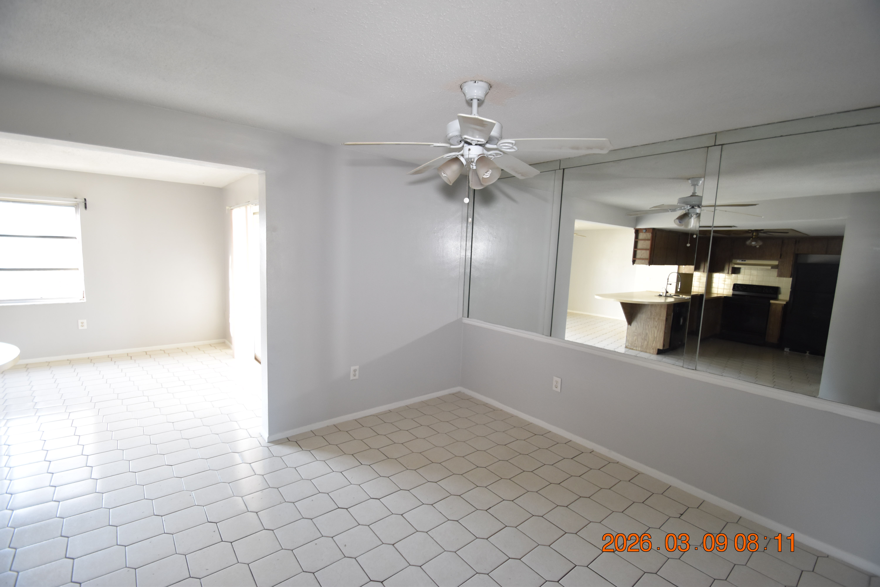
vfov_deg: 77.3
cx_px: 440
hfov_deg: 100.4
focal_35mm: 15
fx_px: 367
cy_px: 294
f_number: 3.5
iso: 800
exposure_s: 1/30
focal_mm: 10
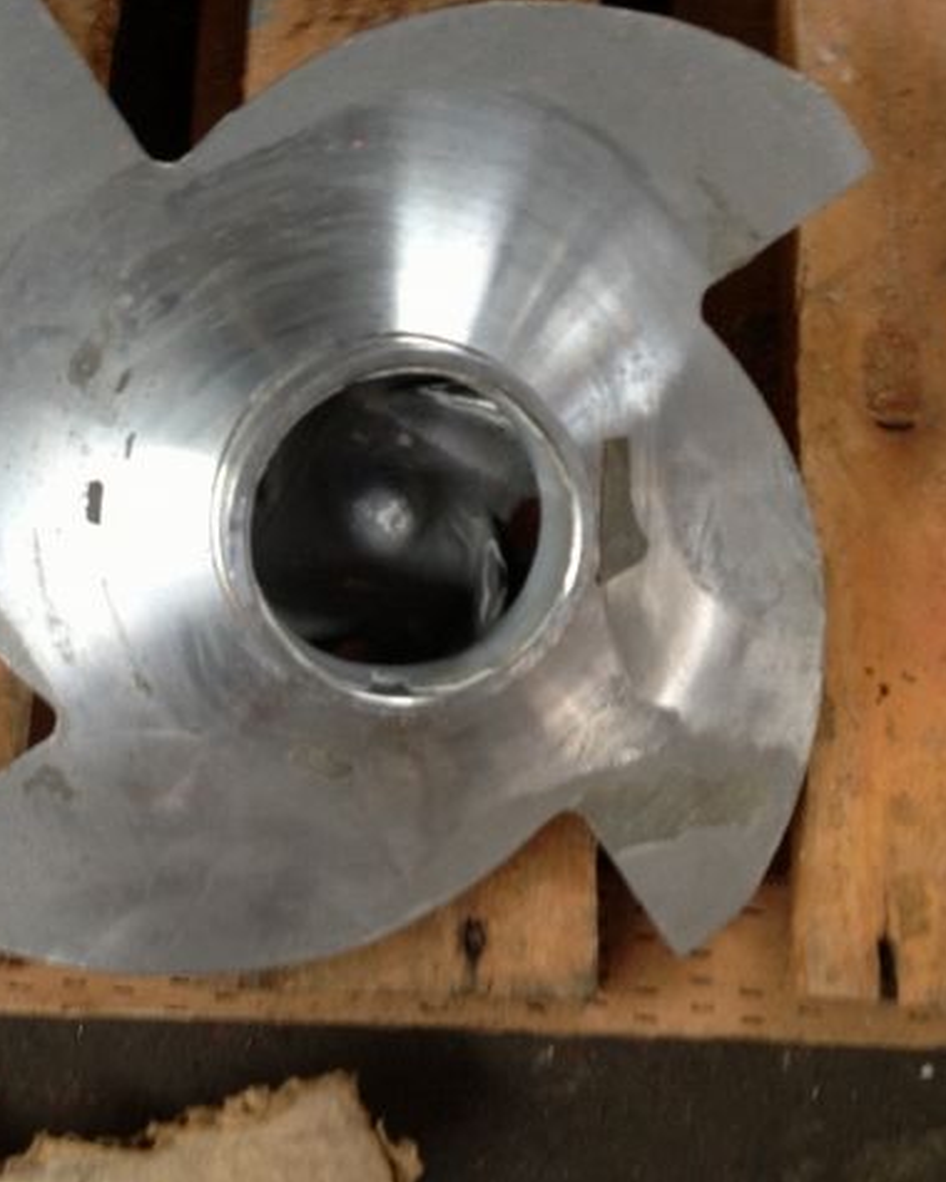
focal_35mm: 46
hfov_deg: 32.7
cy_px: 587
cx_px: 408
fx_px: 1610
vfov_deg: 40.3
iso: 125
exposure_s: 1/20
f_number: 2.4
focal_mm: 4.28
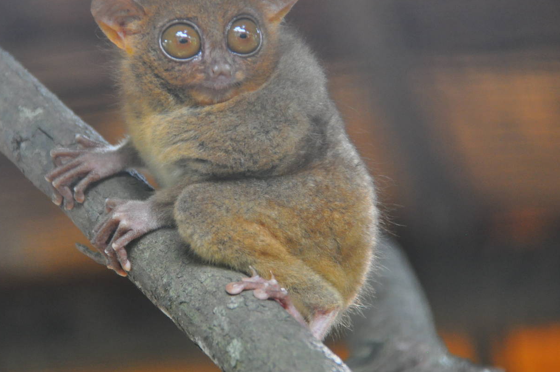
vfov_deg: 2.3
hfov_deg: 3.5
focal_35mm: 595
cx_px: 224
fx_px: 9245
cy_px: 140
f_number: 5.6
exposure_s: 1/50
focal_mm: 300
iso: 1250
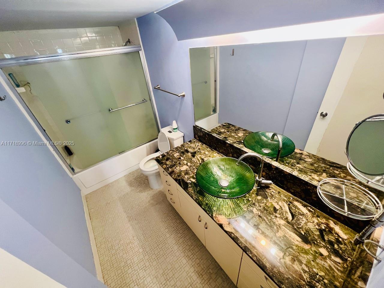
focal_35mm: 13
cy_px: 144
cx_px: 192
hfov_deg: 106.2
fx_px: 144
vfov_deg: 89.9
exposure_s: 1/60
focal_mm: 1.57
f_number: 1.8
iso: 250
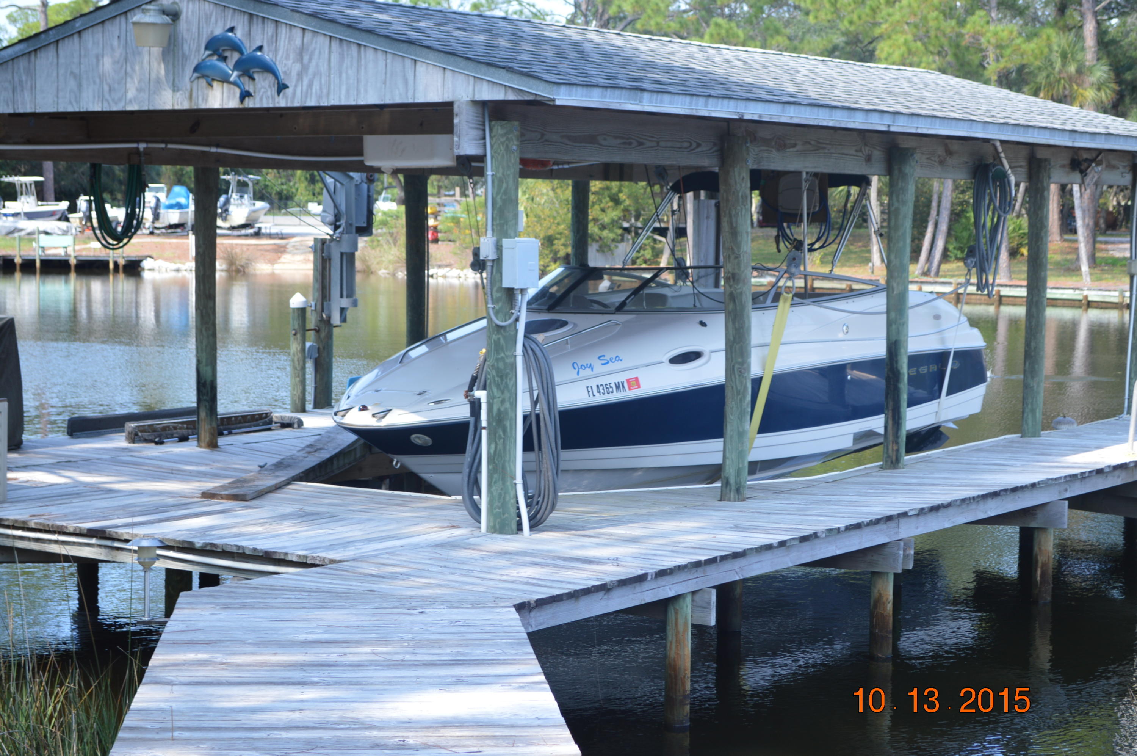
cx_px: 568
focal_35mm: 69
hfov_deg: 29.3
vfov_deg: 19.7
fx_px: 2177
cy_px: 378
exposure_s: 1/125
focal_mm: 46
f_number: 5.6
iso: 140
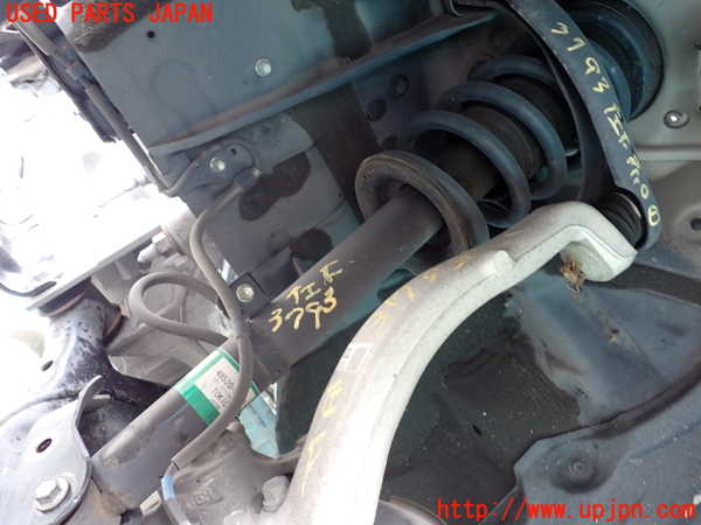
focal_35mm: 30
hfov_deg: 60.0
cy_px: 262
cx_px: 350
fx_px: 608
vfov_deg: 46.8
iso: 200
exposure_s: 1/30
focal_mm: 5.4
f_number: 2.3
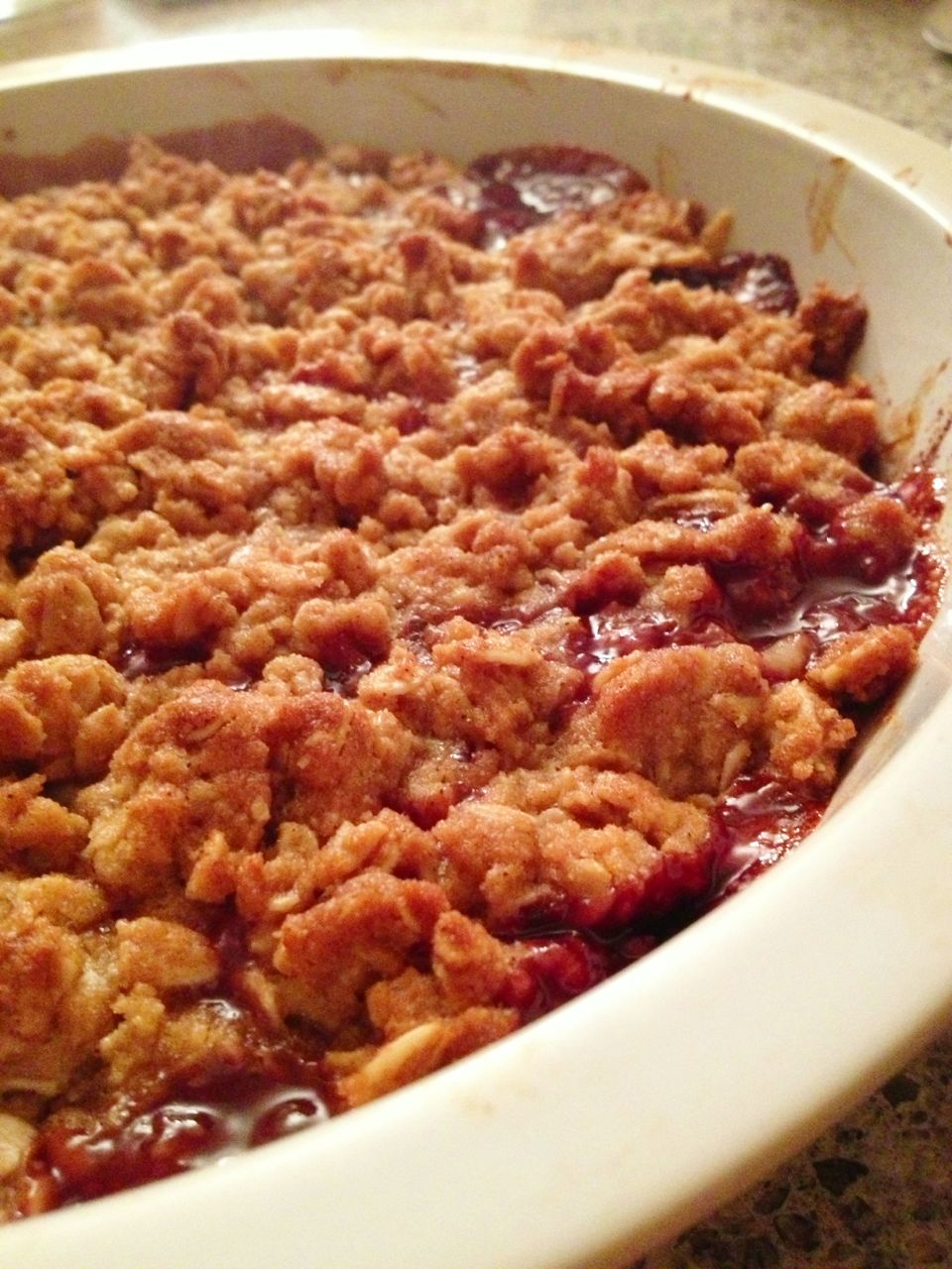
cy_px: 634
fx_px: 1283
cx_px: 476
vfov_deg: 52.6
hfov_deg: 40.7
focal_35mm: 35
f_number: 2.4
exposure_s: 1/15
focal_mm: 4.28
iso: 500
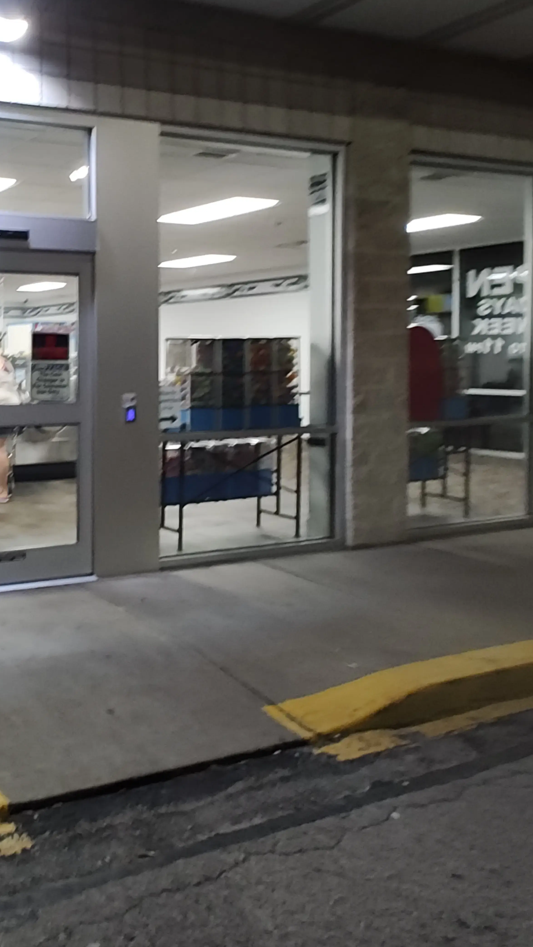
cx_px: -114
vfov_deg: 63.7
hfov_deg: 32.0
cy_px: 380
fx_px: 754
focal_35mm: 30
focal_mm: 2.17
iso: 1388
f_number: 2.2
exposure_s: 1/30
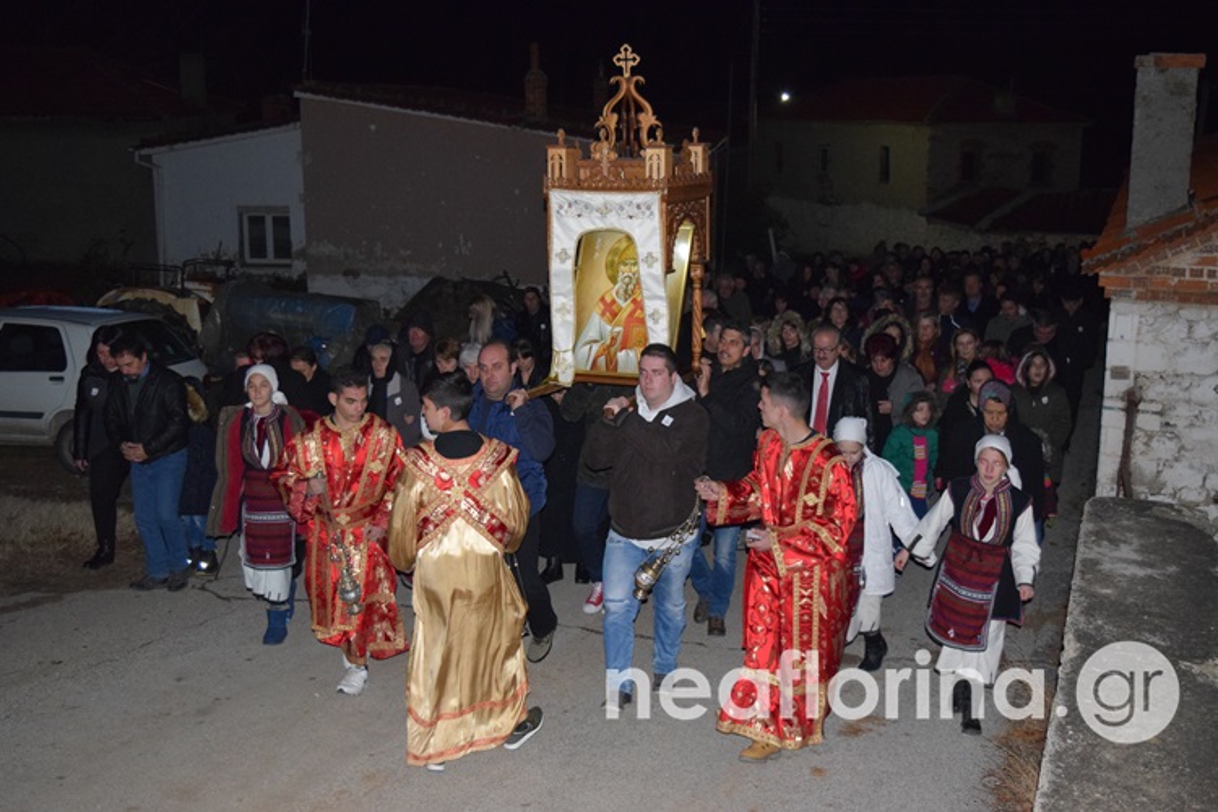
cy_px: 406
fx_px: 1421
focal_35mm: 42
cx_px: 609
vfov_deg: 31.9
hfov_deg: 46.4
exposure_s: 1/60
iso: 3200
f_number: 4.2
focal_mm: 28
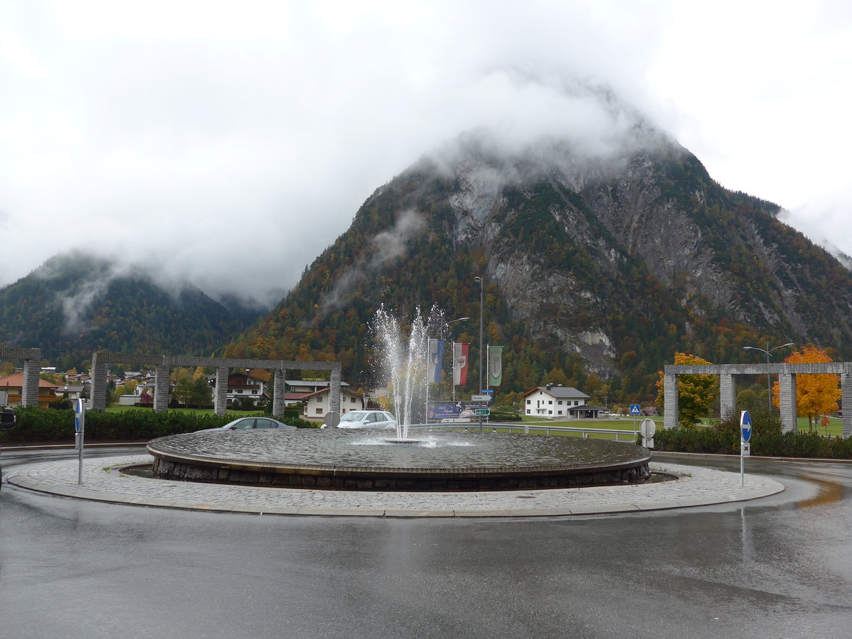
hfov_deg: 61.7
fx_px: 714
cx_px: 426
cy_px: 320
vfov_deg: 48.2
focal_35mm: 29
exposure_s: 1/640
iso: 80
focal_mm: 6
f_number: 2.8
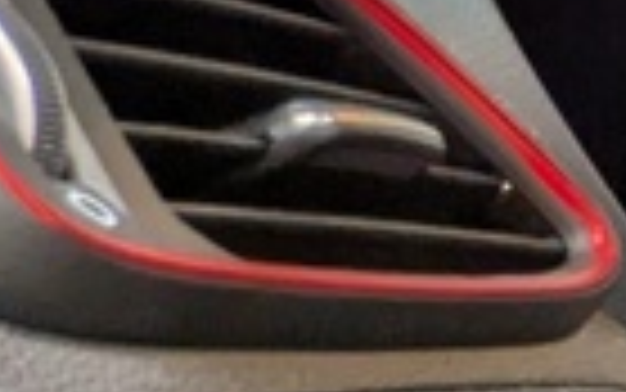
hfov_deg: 10.9
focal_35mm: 109
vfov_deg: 11.6
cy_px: 559
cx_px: 1959
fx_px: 1860
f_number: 2.2
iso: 88
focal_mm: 1.83
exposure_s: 1/40
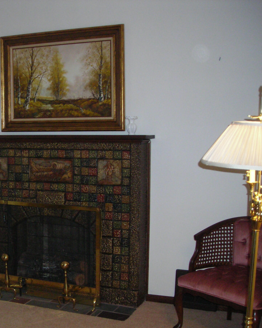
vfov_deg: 35.4
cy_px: 174
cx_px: 33
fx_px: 514
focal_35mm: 53
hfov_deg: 27.7
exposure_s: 1/60.1
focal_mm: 6.3
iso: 200
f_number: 3.2
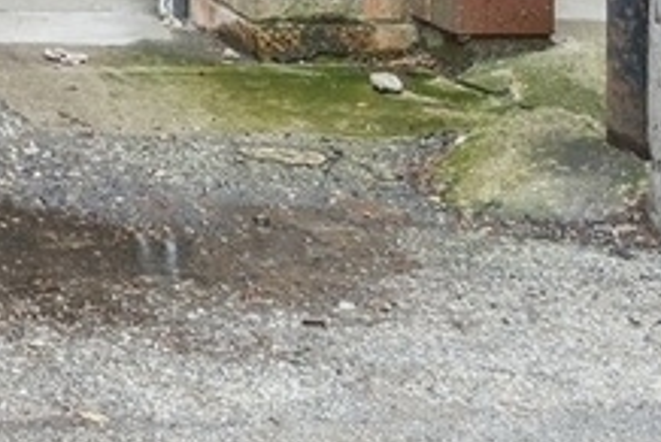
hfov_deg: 10.8
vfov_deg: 8.5
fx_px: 2592
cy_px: -775
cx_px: -1205
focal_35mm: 141
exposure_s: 1/8
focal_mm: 19
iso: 400
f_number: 8
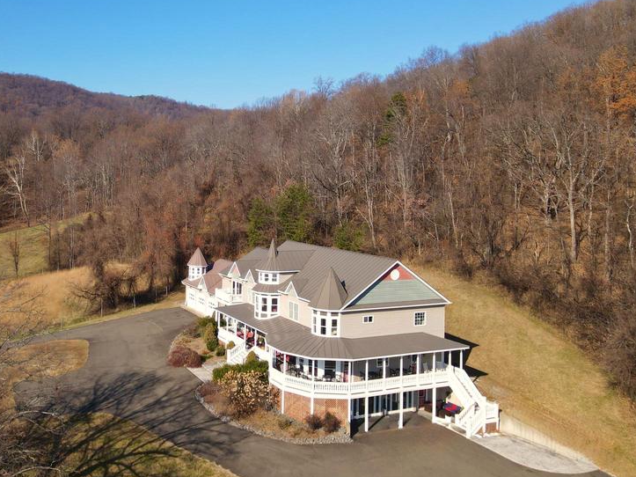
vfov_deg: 41.5
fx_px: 625
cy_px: 185
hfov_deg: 53.1
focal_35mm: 34
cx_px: 219
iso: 160
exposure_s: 1/15
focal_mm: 4.5
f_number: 2.8
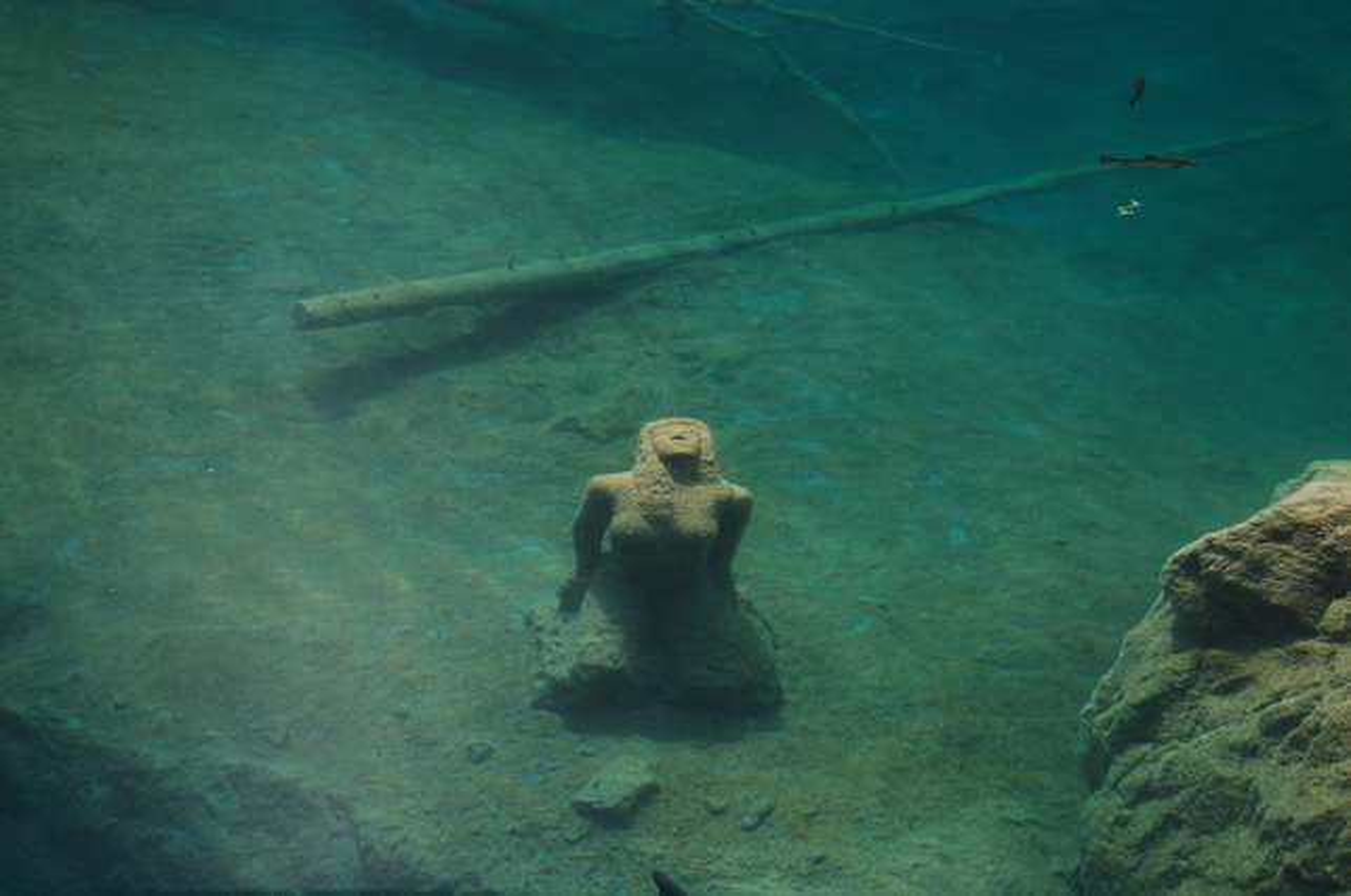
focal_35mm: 82
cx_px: 676
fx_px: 3091
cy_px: 448
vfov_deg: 16.5
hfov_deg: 24.7
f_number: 6.3
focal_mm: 55
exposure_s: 1/160
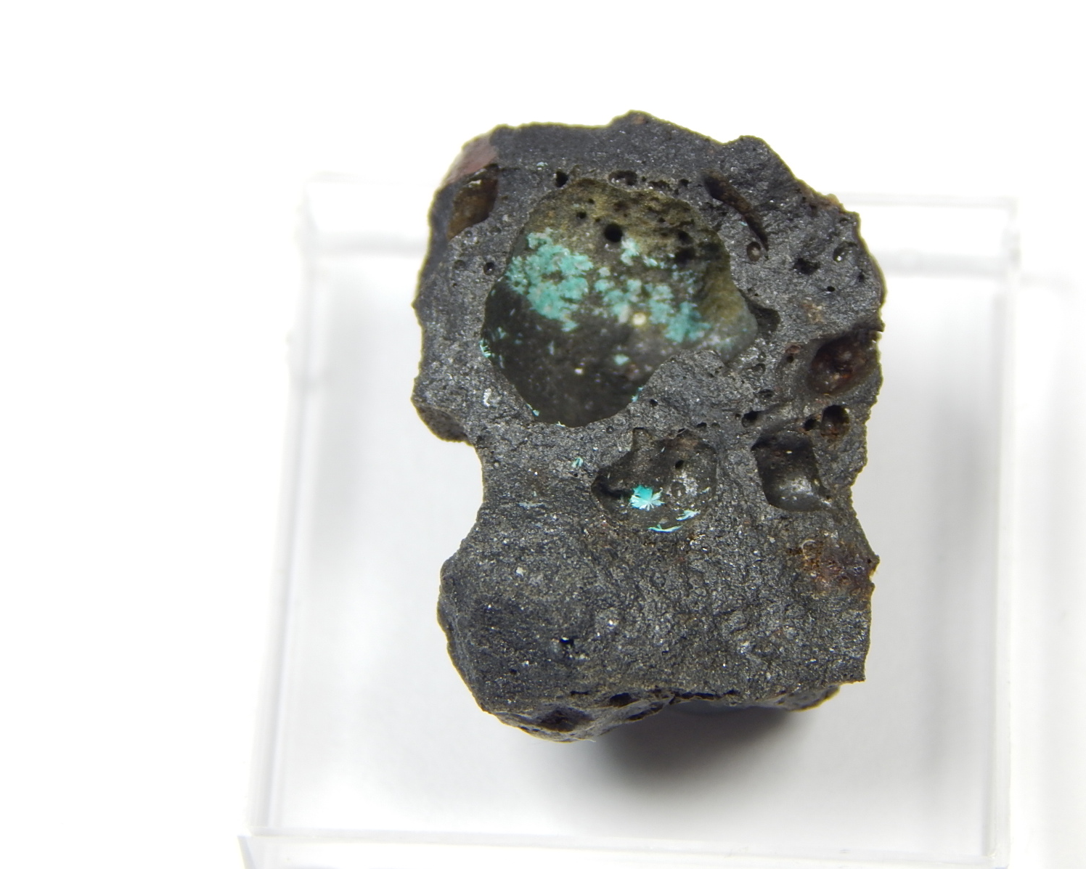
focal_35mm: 167
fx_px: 5368
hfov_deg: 11.6
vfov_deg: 9.3
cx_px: 555
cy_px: 435
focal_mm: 28.7
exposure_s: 1/80
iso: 125
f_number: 5.1
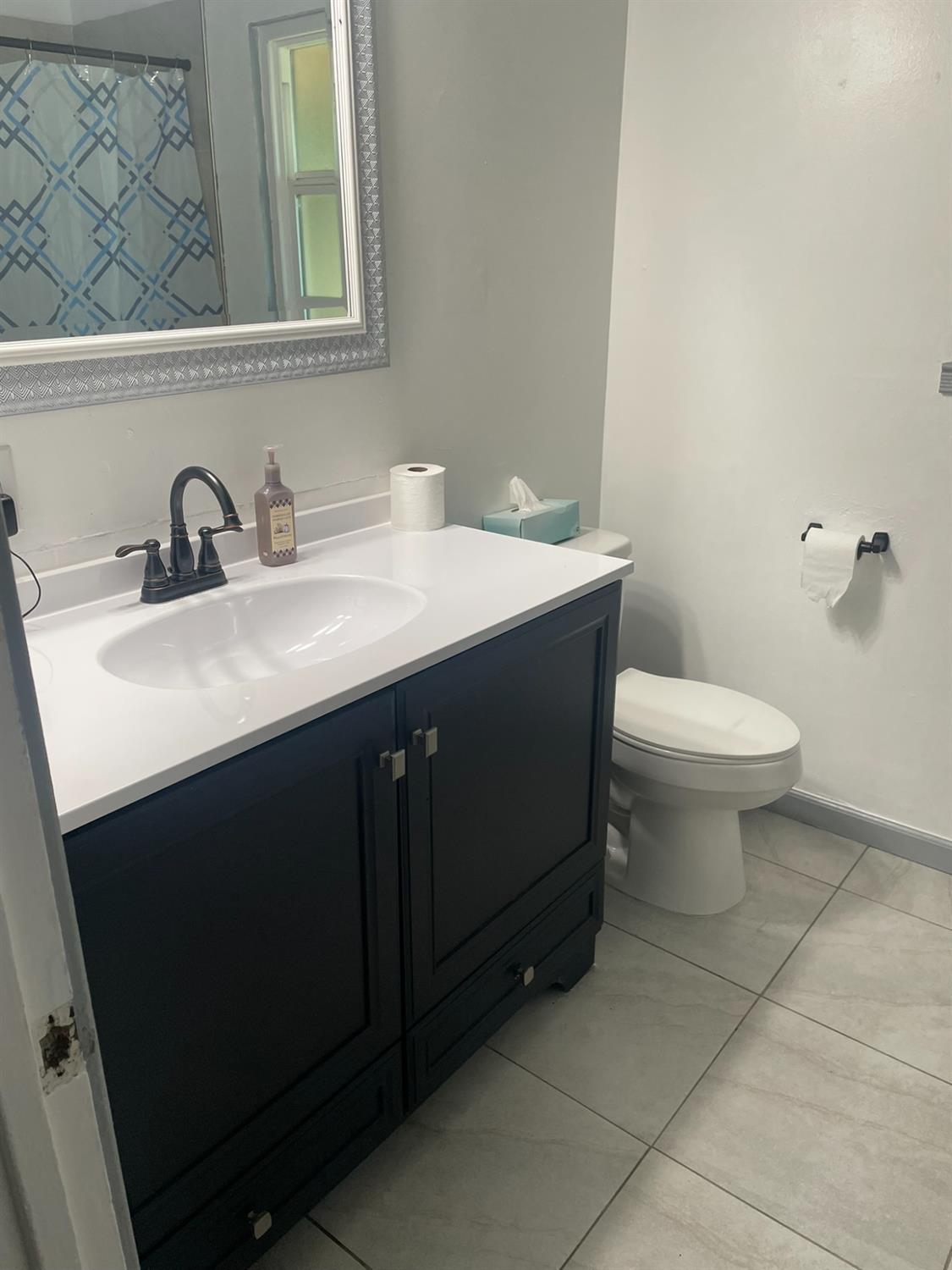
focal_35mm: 26
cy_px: 635
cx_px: 476
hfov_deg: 53.1
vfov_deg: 67.3
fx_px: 953
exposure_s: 1/120
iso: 100
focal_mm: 4.2
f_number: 1.6
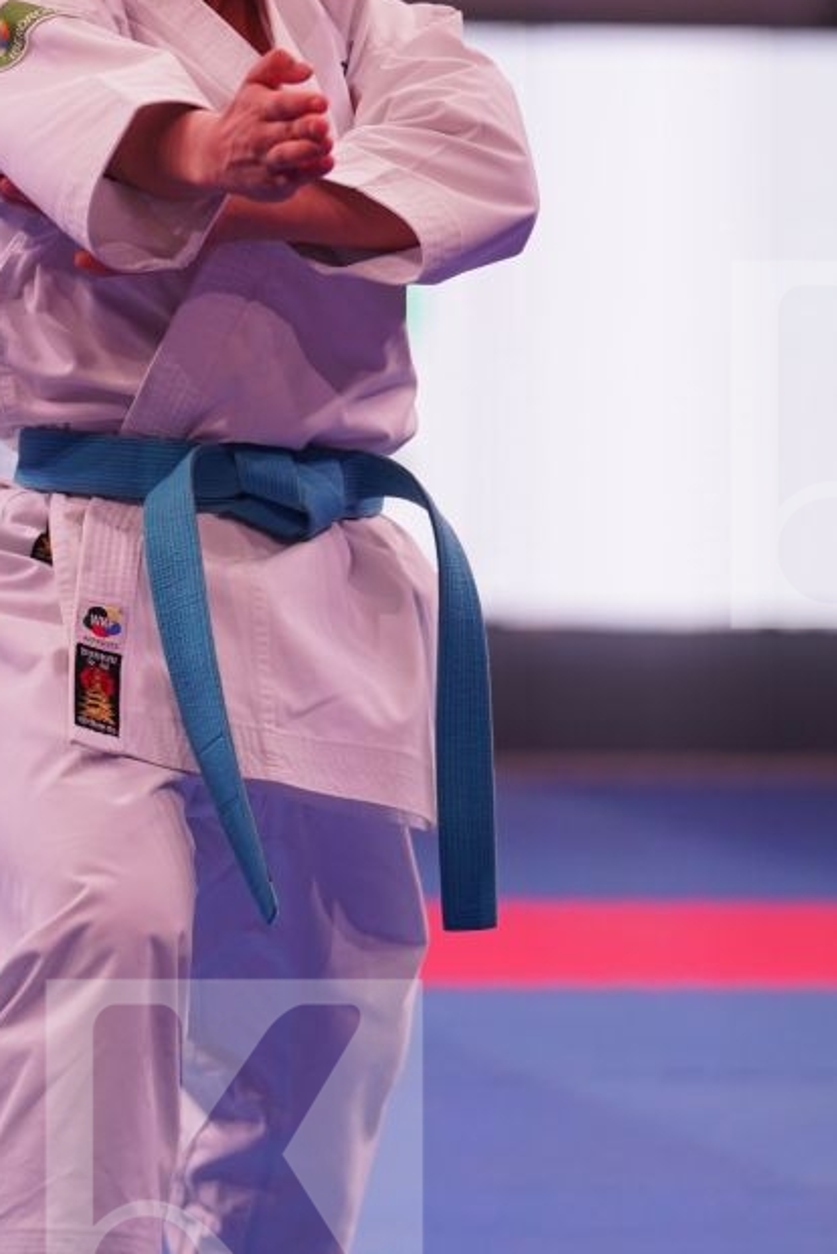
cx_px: 235
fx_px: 11251
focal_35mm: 323
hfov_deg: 4.3
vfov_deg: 6.4
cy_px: 445
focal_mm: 167
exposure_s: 1/500
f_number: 2.8
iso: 800
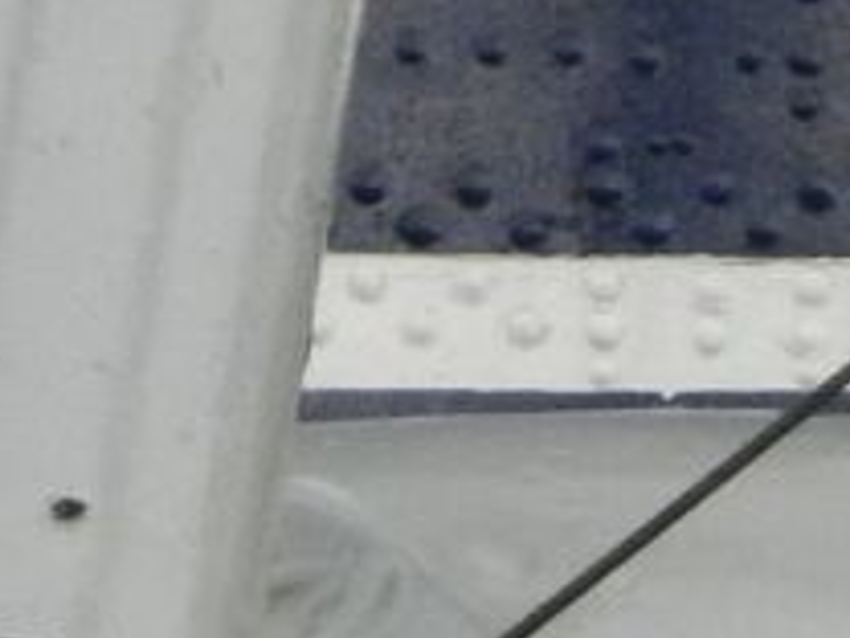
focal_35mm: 1801
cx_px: 1635
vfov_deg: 0.8
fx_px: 44224
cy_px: 646
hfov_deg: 1.1
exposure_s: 1/1600
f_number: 5.3
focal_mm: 52.6
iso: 800
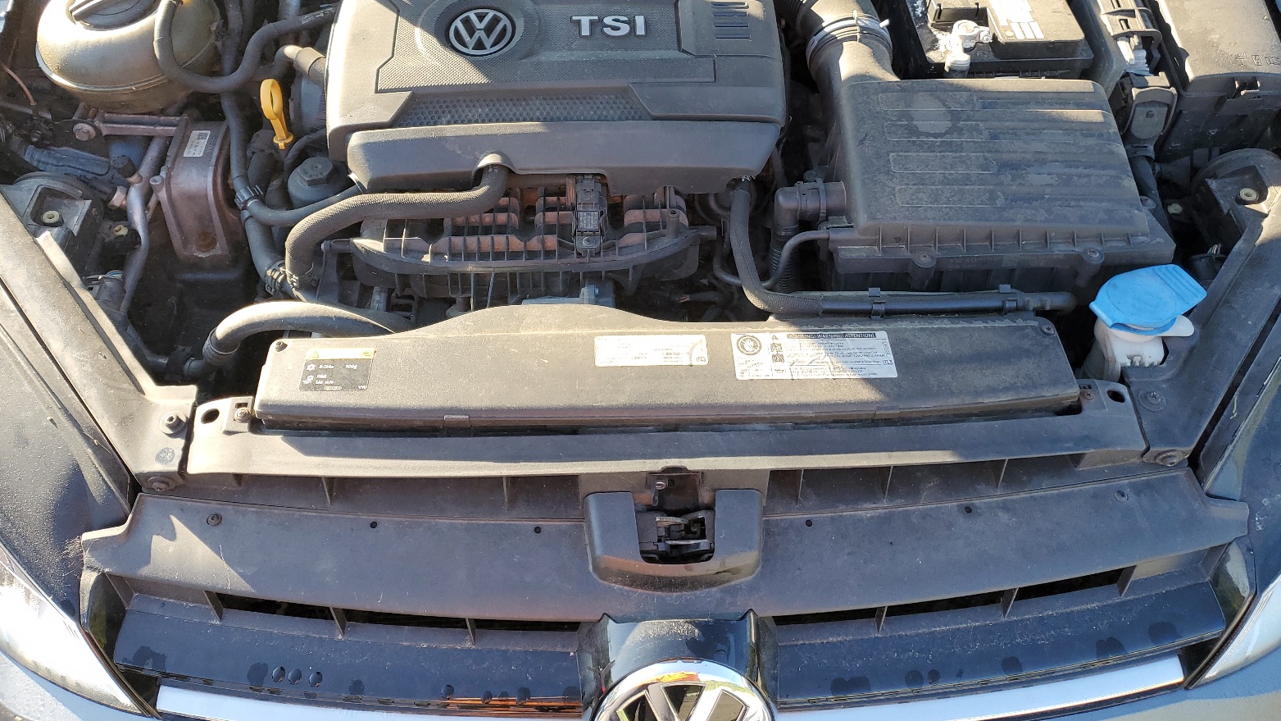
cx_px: 634
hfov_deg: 66.1
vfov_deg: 39.6
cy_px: 232
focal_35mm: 29
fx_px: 985
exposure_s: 1/227
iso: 50
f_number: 1.5
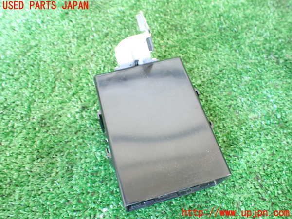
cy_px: 110
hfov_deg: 60.0
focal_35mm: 30
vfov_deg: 46.8
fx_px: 253
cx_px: 146
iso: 800
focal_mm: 5.4
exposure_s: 1/30
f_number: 2.3
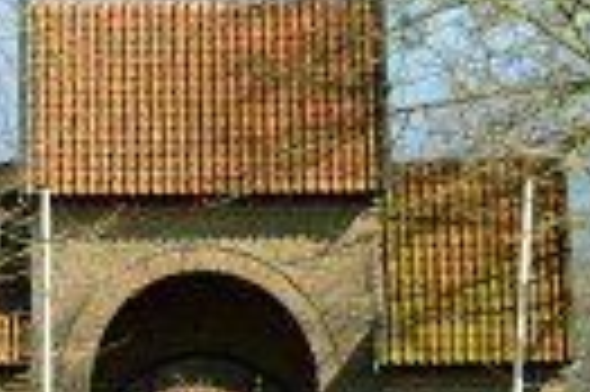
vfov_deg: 2.6
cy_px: 620
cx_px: -18
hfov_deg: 3.9
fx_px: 8626
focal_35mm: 527
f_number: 6.7
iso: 800
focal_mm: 102
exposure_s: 1/2000
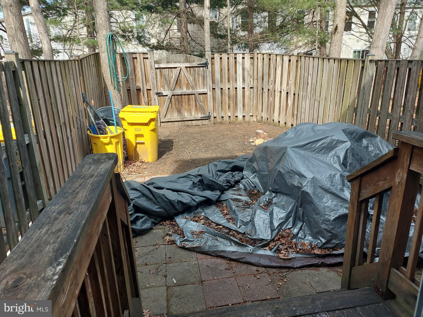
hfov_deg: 71.6
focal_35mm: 24
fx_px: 293
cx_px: 212
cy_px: 158
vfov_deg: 56.8
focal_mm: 5.23
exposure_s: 1/245
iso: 32
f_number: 1.8
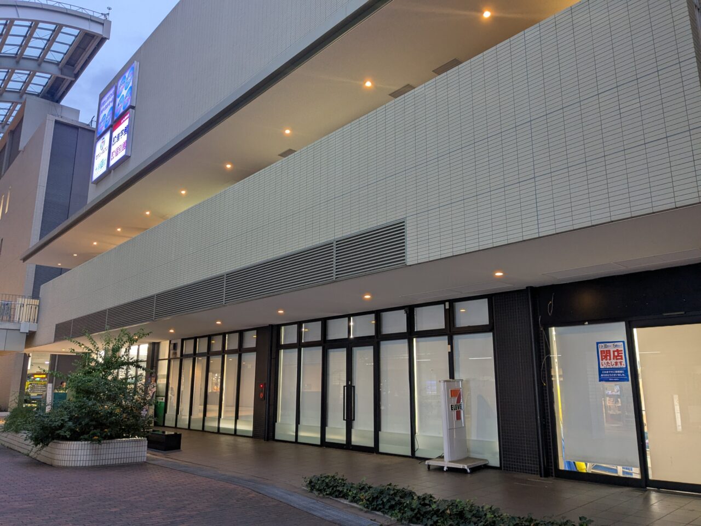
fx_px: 547
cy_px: 263
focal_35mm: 27
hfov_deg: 65.3
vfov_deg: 51.4
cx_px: 350
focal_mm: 4.38
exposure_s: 1/25
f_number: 1.73
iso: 89
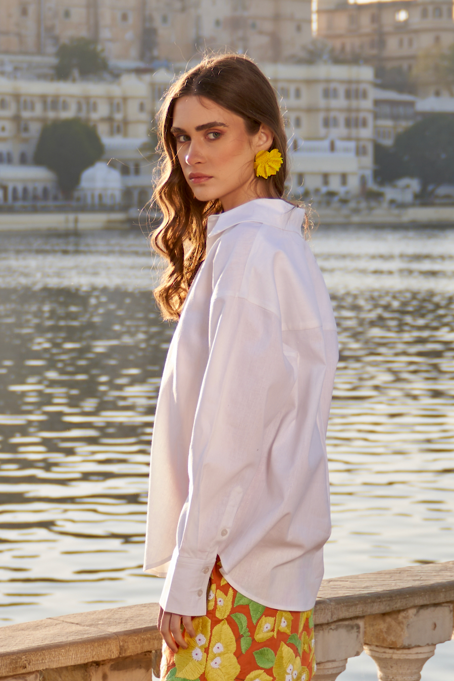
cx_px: 227
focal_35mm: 46
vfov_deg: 42.7
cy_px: 340
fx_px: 870
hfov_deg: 29.2
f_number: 2.8
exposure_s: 1/500
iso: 50
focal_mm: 31
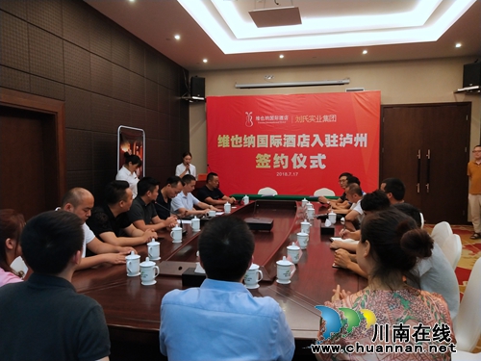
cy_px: 180
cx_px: 240
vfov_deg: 46.8
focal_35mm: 30
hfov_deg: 60.0
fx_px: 417
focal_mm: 3.95
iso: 359
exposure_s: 1/50
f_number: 1.8
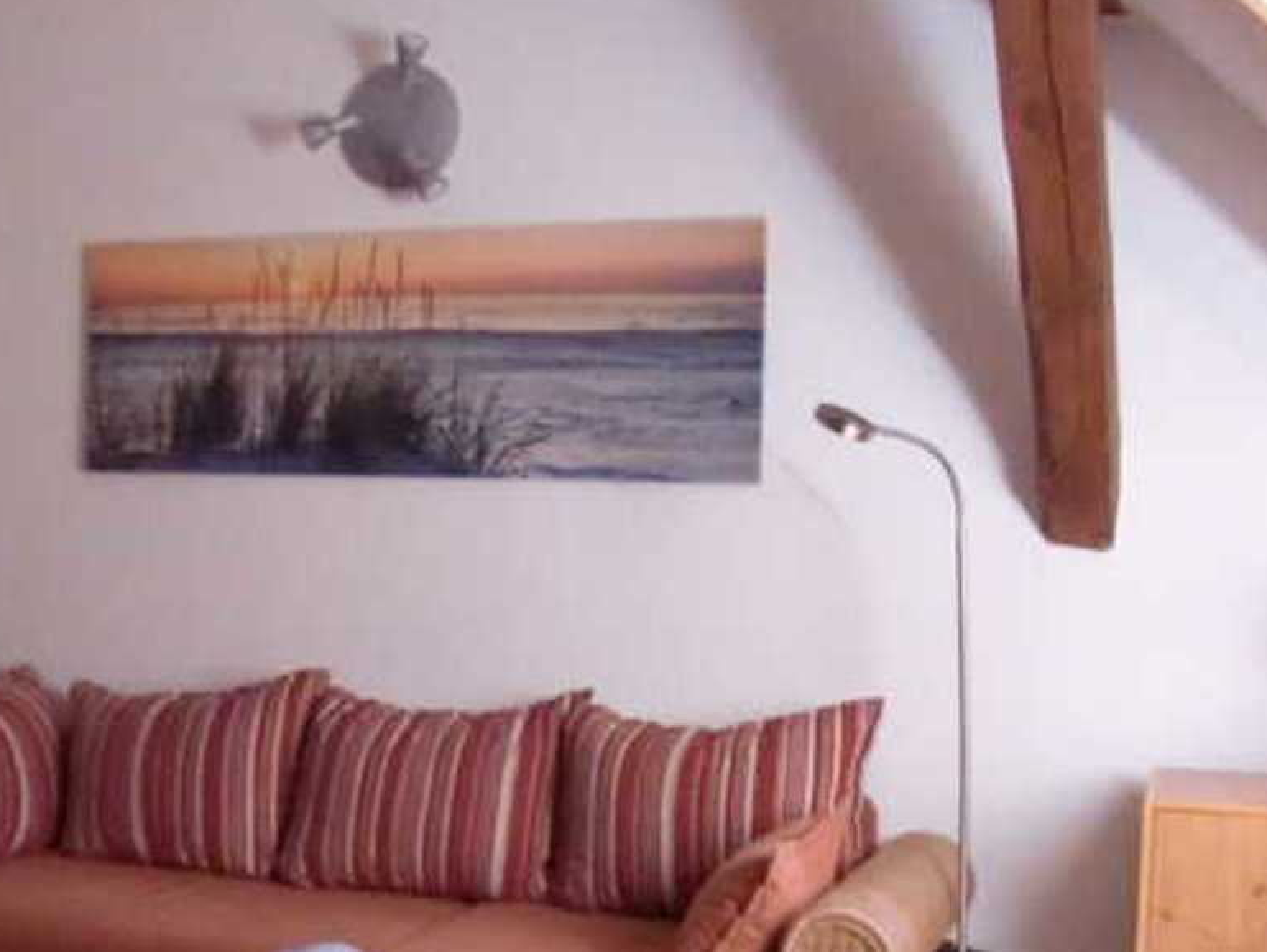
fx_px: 2051
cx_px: 306
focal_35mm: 56
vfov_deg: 25.9
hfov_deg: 33.6
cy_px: 676
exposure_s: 1/50
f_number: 2.8
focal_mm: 6.3
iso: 1600
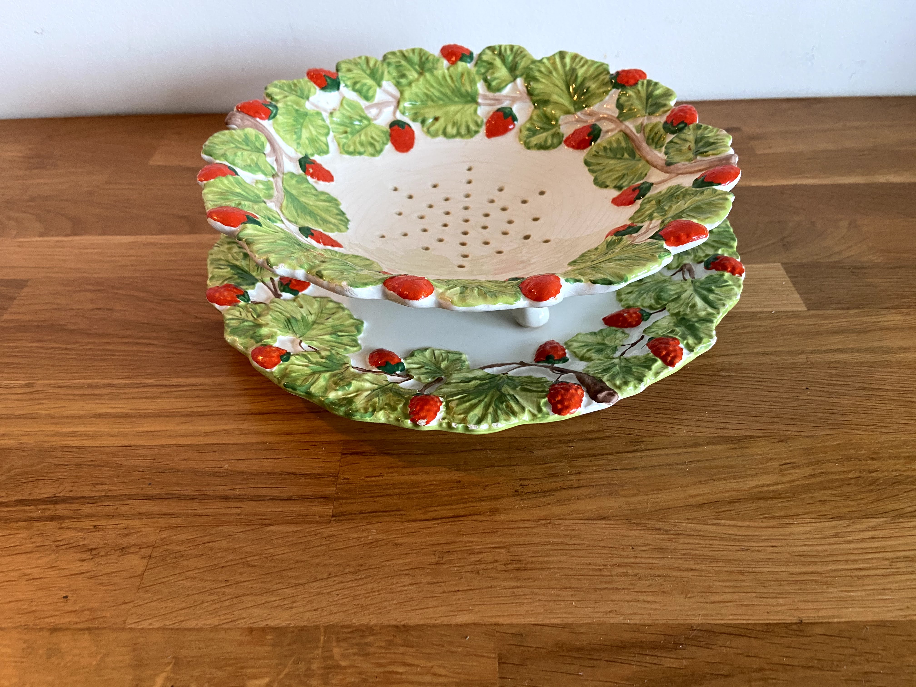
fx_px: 688
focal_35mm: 26
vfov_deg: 53.1
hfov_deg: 67.3
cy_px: 344
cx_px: 458
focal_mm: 4.25
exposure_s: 1/50
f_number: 1.8
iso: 250
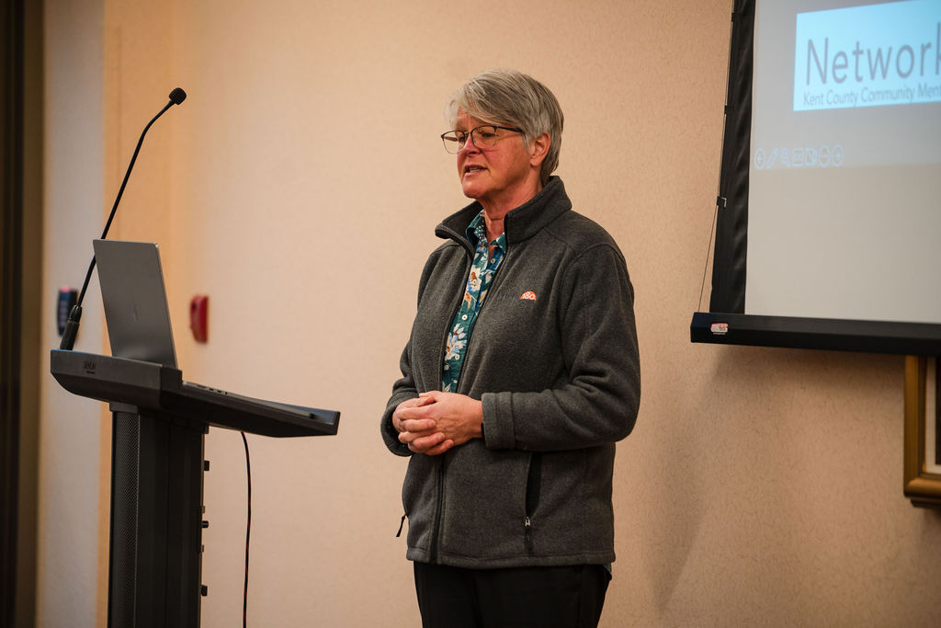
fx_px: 3921
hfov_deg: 13.7
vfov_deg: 9.2
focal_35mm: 150
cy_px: 314
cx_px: 470
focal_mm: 150
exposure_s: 1/160
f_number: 3.2
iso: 1000
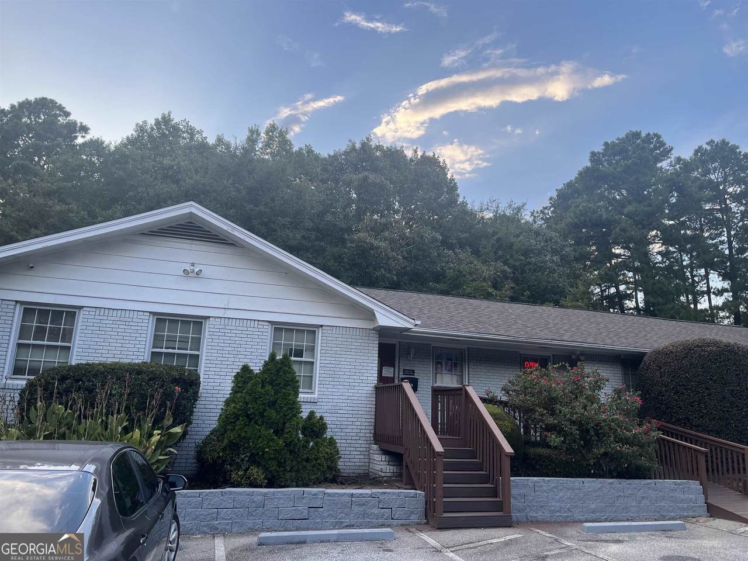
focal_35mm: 26
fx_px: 562
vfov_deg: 53.1
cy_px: 280
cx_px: 374
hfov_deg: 67.3
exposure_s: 1/415
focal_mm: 5.1
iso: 50
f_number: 1.6
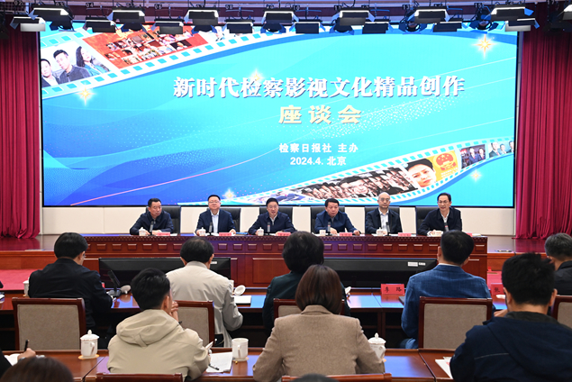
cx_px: 283
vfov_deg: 29.9
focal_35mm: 45
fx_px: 715
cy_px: 193
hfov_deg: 43.6
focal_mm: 44
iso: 3200
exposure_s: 1/100
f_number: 5.6
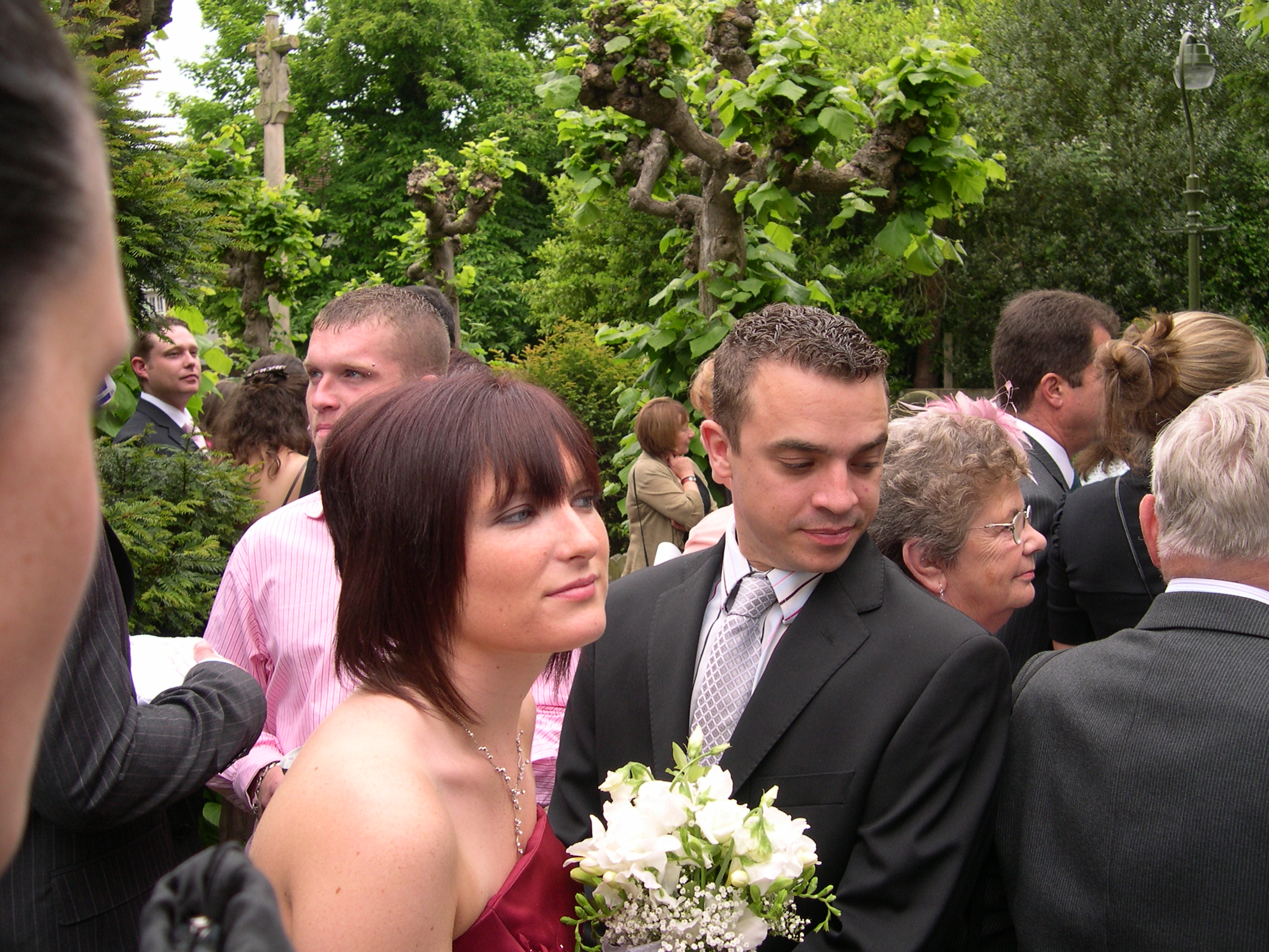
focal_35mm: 38
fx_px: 1393
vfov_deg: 37.7
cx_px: 634
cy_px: 476
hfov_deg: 49.0
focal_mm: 8
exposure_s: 1/240
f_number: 2.8
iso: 100
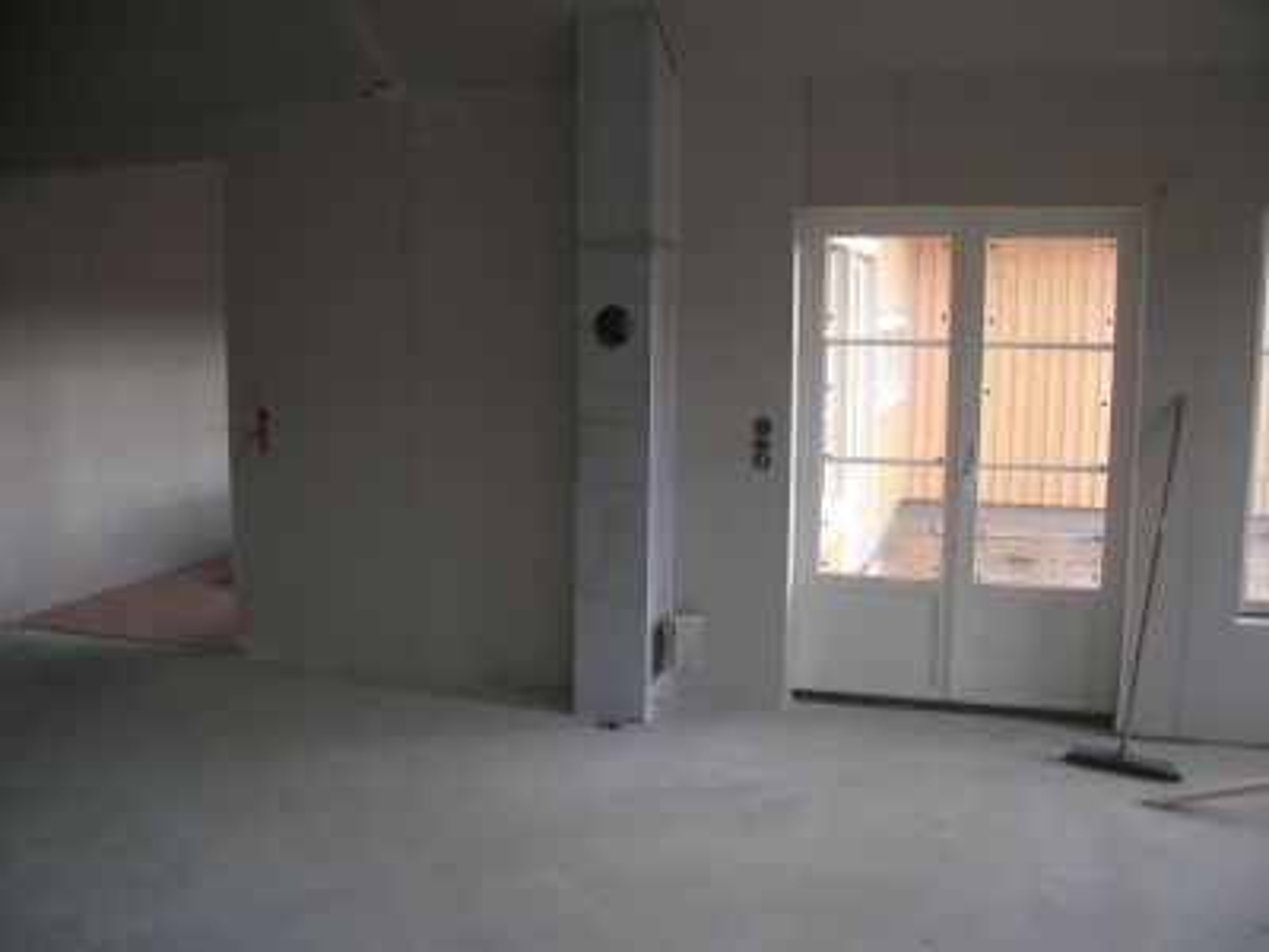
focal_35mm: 34
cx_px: 634
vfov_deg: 41.8
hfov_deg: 54.0
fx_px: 1246
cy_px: 476
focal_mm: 5.7
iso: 50
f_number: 2.9
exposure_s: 1/56.4
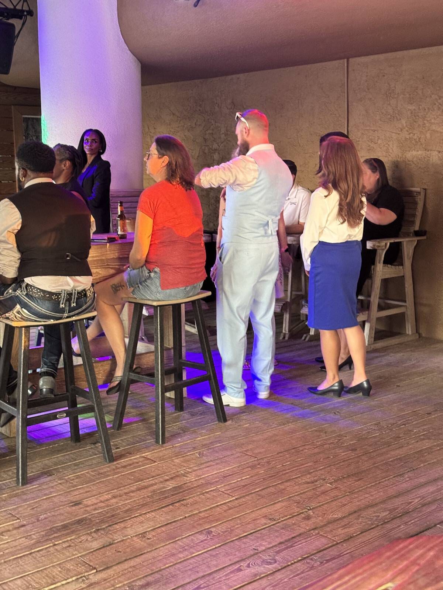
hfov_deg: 30.3
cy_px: 295
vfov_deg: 39.7
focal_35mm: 48
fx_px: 819
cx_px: 222
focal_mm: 6.76
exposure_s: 1/40
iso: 500
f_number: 1.78
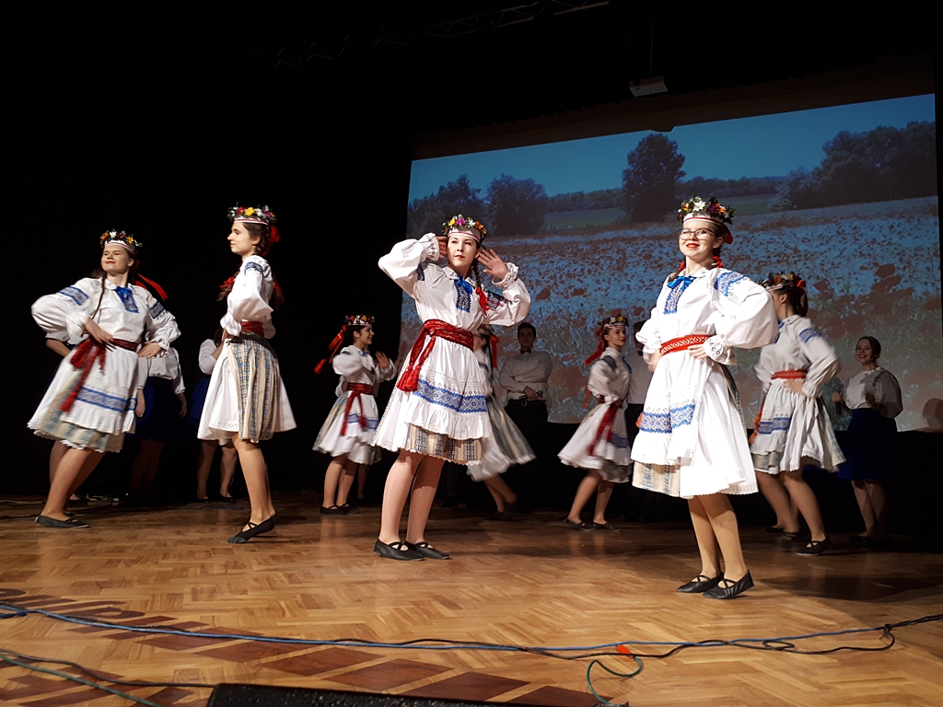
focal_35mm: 27
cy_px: 354
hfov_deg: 65.3
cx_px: 472
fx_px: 736
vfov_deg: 51.4
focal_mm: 3.6
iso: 80
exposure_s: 1/33
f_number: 1.9
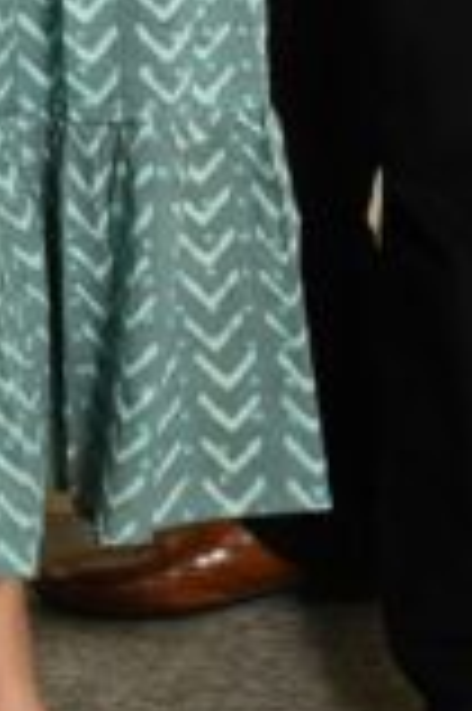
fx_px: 3548
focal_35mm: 180
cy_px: -441
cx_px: 193
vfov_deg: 10.9
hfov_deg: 7.6
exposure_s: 1/160
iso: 640
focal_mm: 42
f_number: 7.1
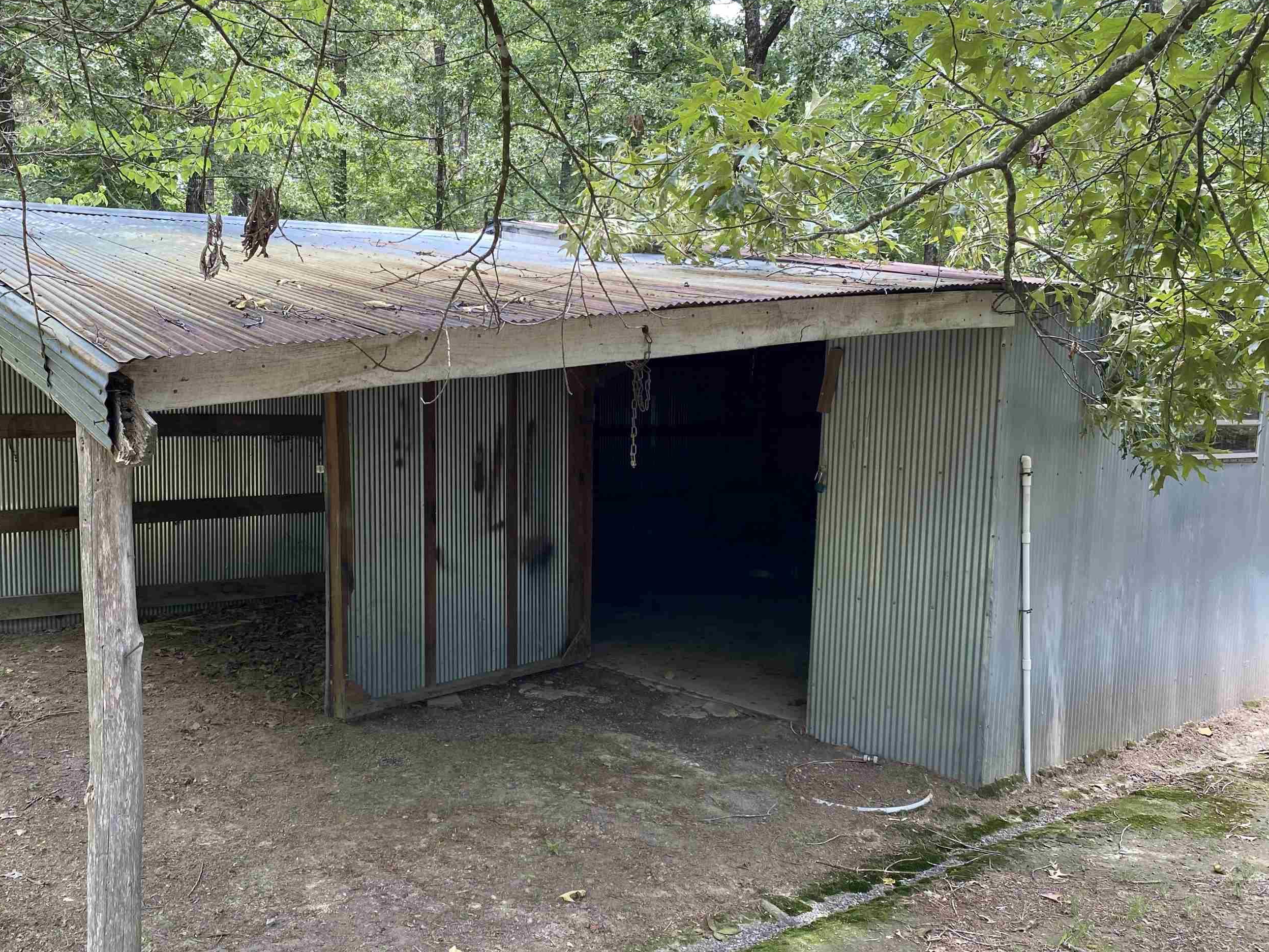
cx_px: 534
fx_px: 1173
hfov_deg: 56.5
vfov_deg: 44.1
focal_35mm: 32
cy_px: 514
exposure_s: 1/122
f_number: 1.8
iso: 40
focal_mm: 4.25
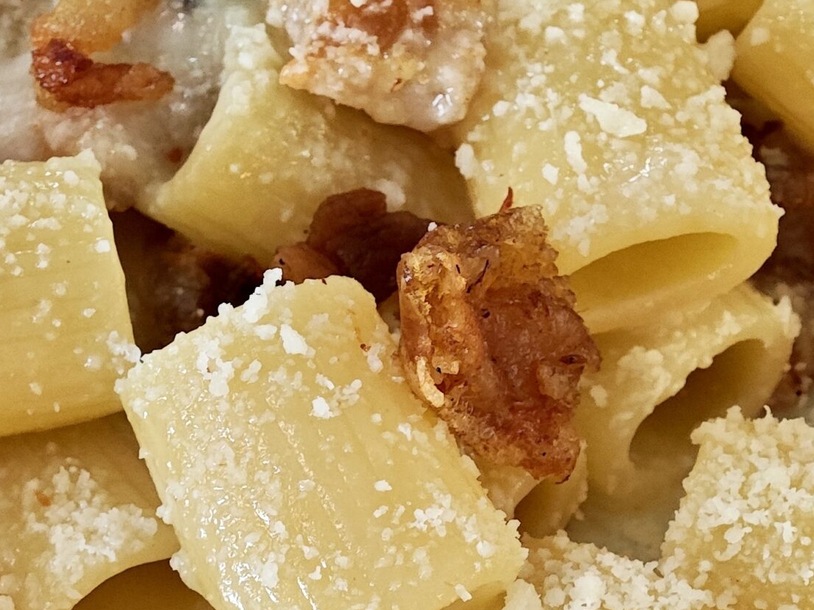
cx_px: 225
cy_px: 255
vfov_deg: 10.7
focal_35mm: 138
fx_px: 3245
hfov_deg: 14.3
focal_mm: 9
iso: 800
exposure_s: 1/100
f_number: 2
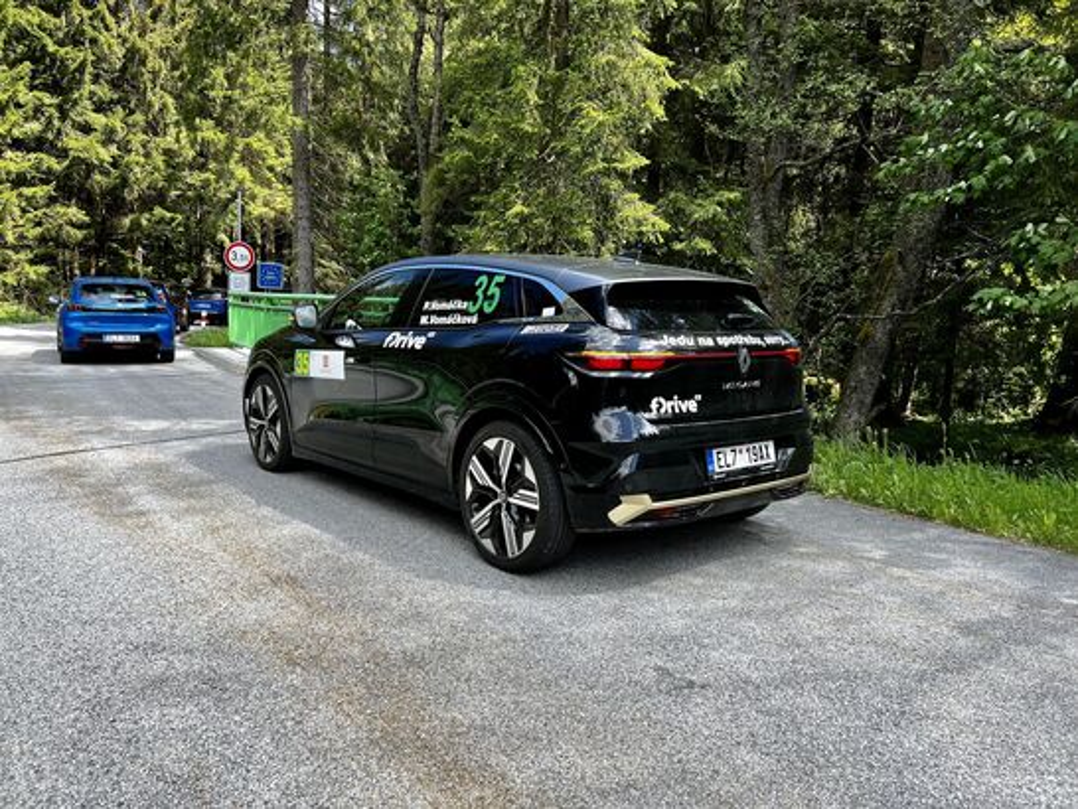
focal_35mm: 26
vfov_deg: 53.1
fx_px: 810
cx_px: 539
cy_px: 404
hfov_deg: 67.3
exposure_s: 1/1038
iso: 50
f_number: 1.5
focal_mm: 5.7
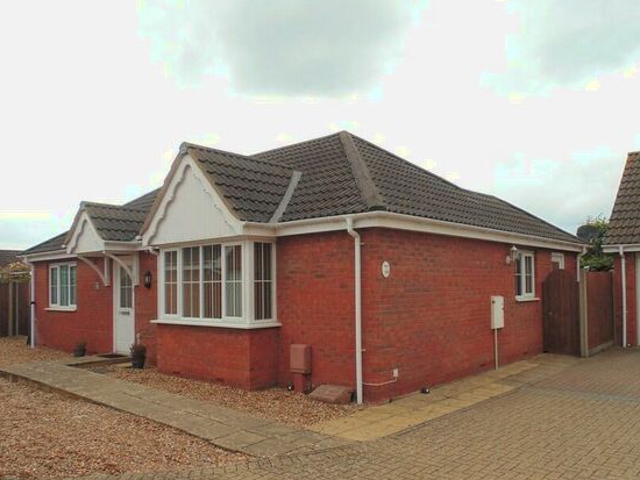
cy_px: 277
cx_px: 356
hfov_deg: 63.2
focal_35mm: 28
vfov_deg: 49.6
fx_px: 518
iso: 80
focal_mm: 4
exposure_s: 1/400
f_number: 3.1
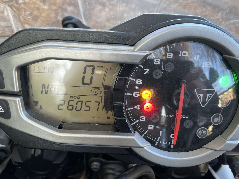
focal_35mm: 29
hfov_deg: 61.6
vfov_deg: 48.2
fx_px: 200
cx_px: 111
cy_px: 83
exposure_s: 1/121
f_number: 1.6
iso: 100
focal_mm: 4.2
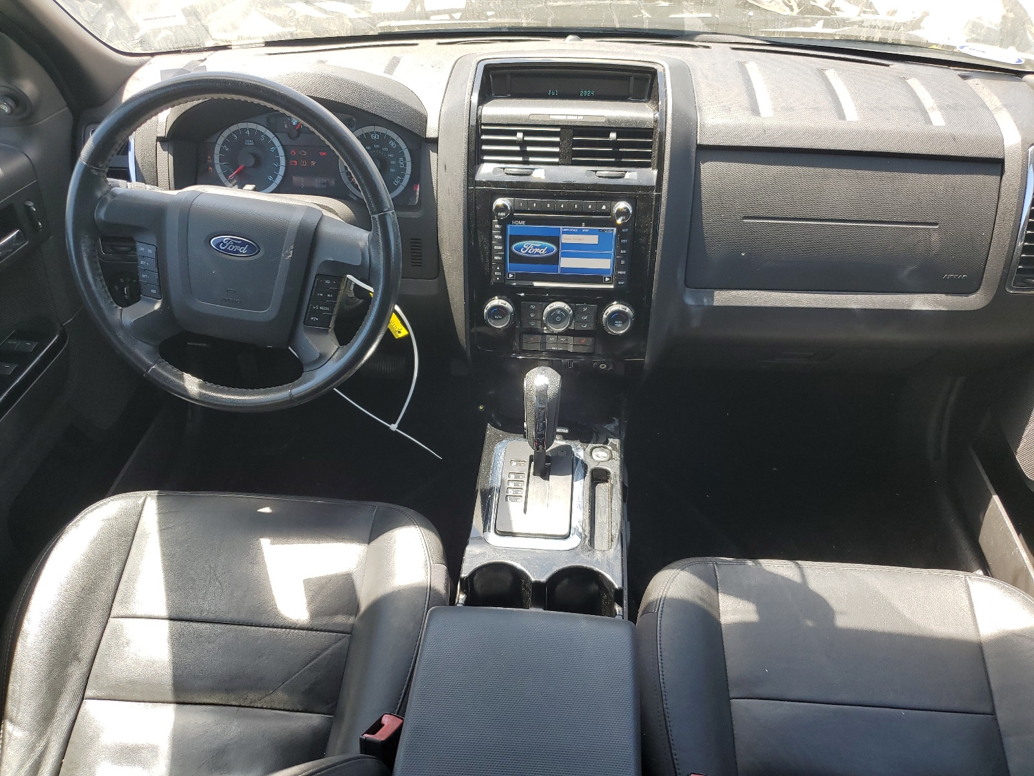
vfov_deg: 53.1
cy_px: 388
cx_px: 517
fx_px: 777
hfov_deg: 67.3
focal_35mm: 26
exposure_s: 1/263
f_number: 1.5
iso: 50
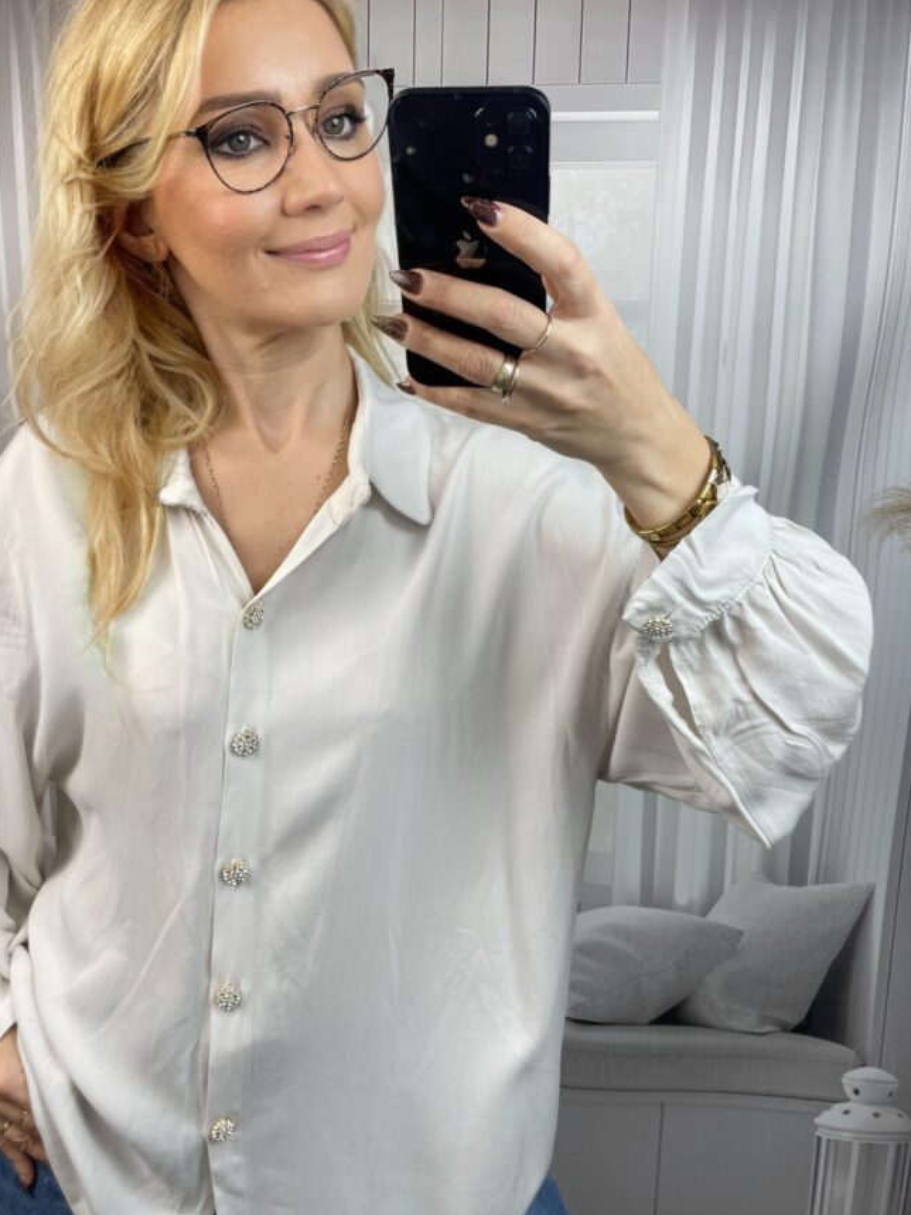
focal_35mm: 31
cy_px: 632
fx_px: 1088
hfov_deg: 45.3
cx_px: 400
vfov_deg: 58.3
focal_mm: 4.2
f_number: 1.6
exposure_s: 1/121
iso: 32
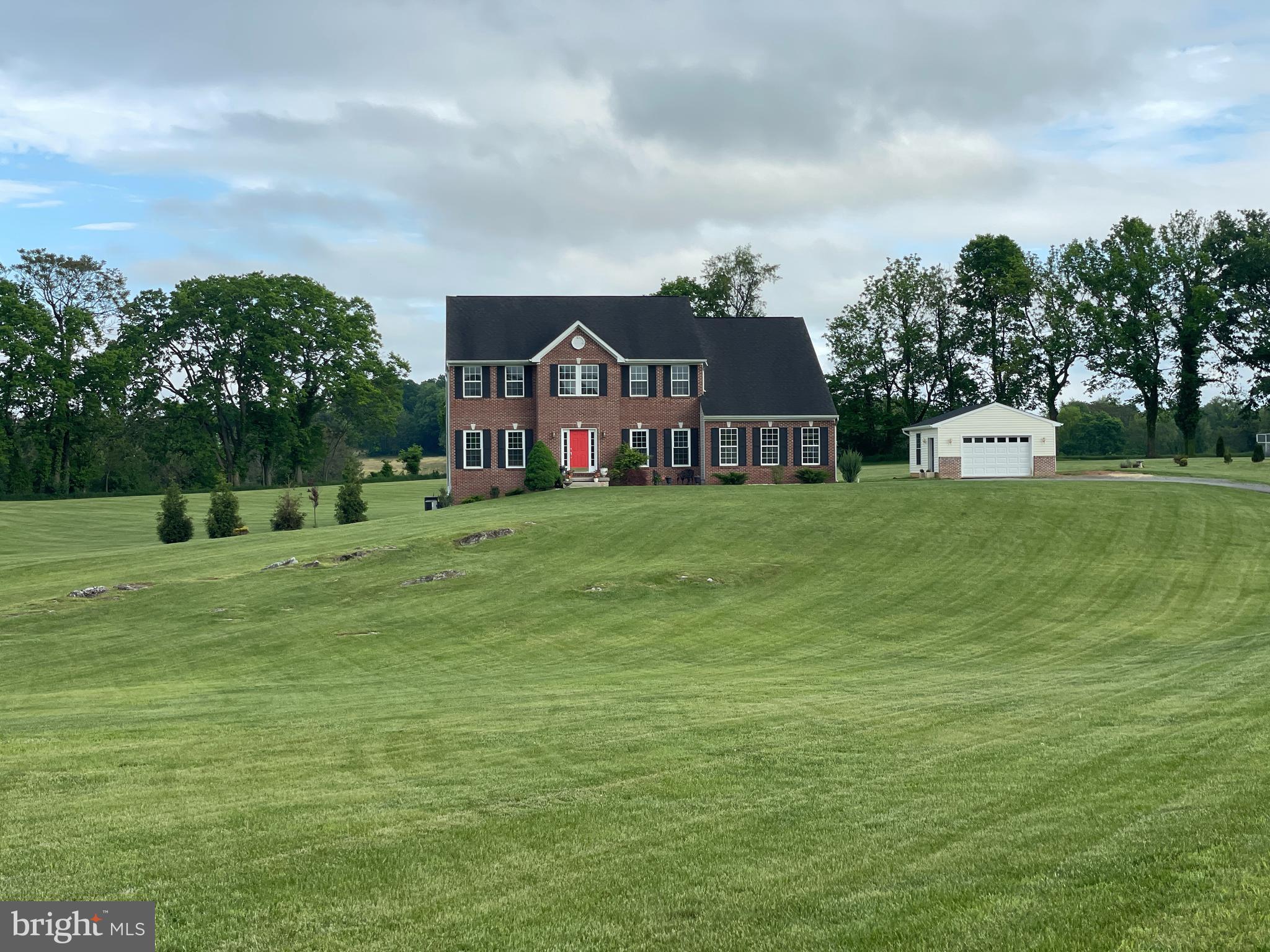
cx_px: 635
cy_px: 476
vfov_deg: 28.0
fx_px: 1908
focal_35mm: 52
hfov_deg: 36.8
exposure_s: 1/841
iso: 25
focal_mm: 6
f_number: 2
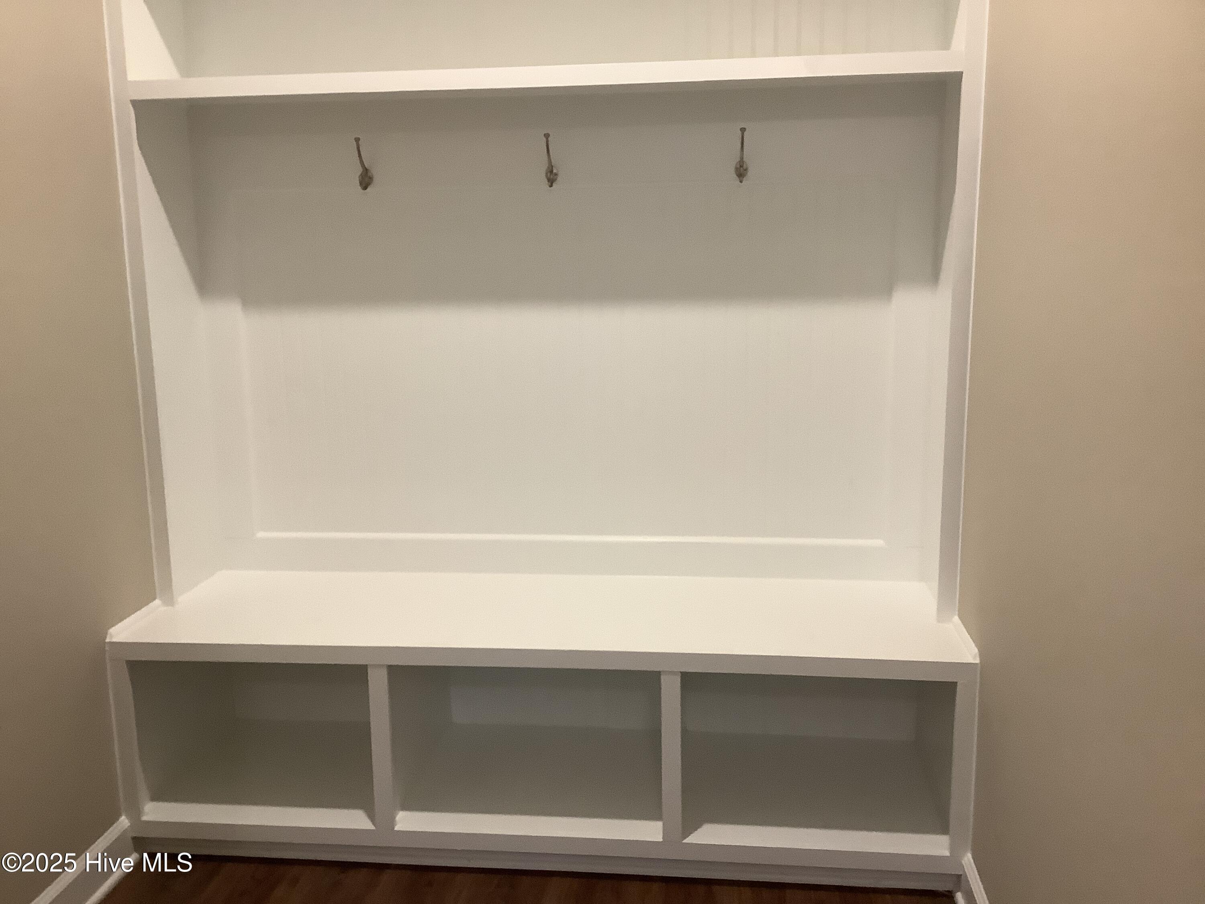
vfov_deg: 45.4
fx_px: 1079
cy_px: 452
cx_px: 602
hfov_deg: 58.4
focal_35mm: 31
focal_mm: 3.3
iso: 200
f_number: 2.4
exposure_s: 1/50
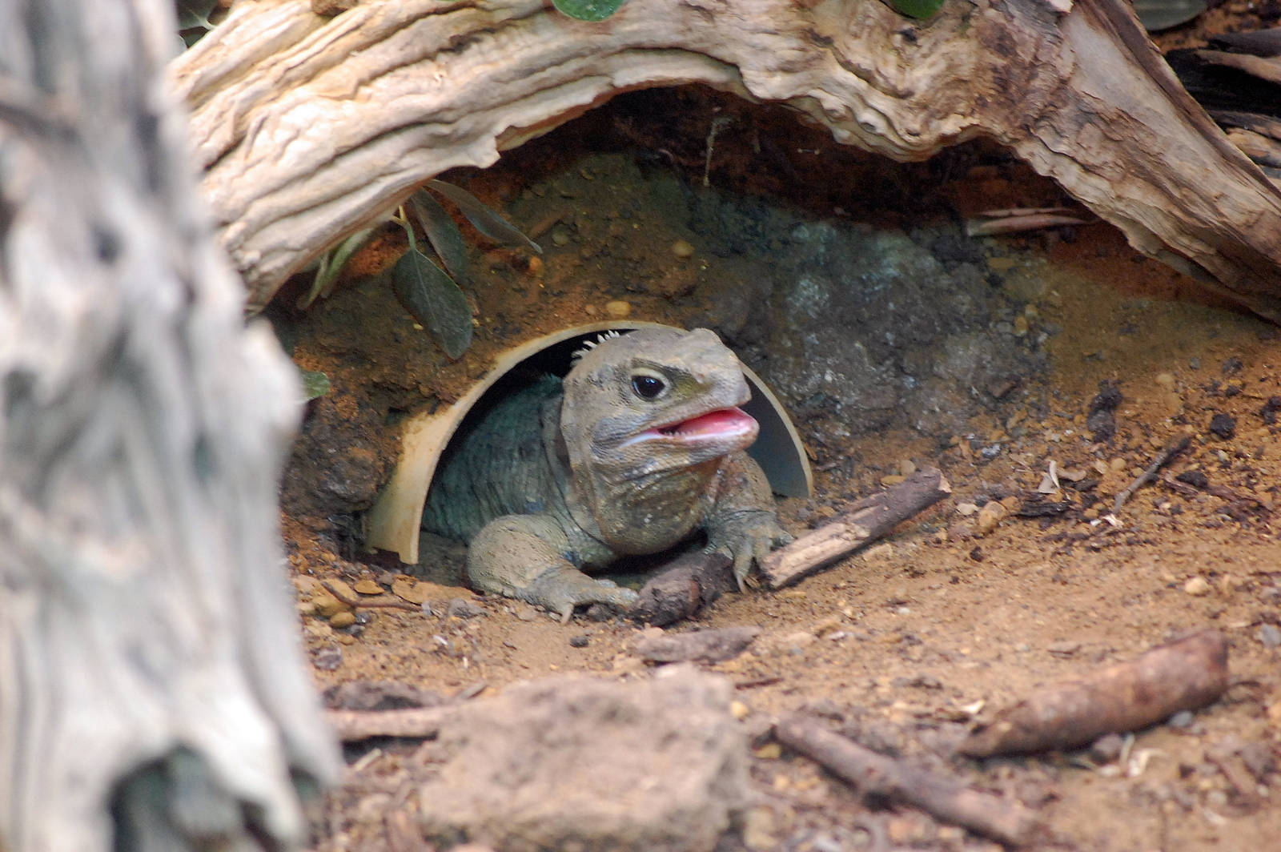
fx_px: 10666
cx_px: 640
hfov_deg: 6.9
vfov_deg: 4.6
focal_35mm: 300
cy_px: 426
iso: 1600
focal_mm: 200
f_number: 5.6
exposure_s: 1/40
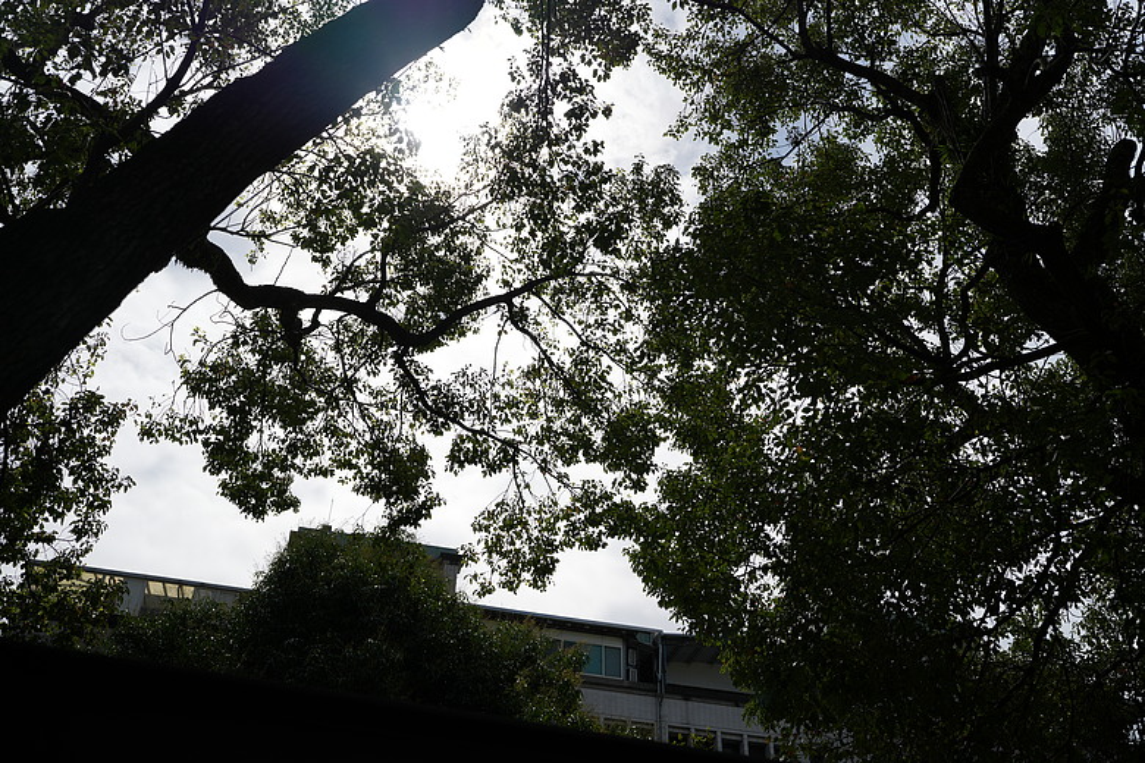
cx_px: 572
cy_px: 382
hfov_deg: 54.4
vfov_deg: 37.9
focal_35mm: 35
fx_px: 1113
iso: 100
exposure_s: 1/8000
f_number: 2.8
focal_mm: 35
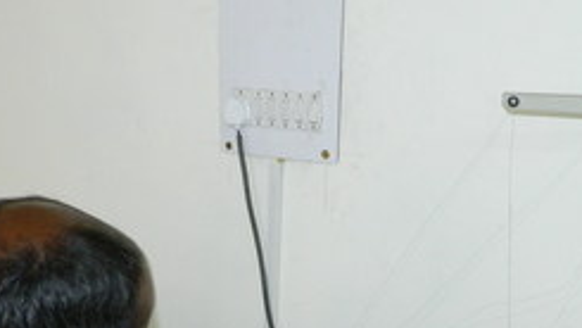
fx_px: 1065
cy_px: 384
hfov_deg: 30.6
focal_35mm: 69
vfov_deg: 16.8
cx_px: 297
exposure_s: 1/30
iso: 200
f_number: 3.2
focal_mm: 5.6
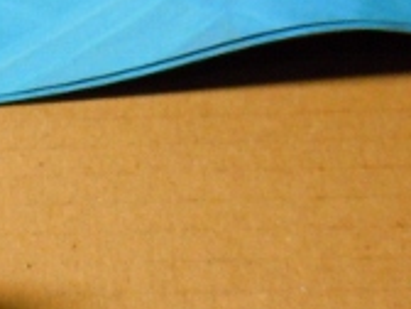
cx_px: -78
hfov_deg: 16.6
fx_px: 1354
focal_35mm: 114
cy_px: 189
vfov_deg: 13.0
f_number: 3.5
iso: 320
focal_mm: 5.4
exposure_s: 1/60
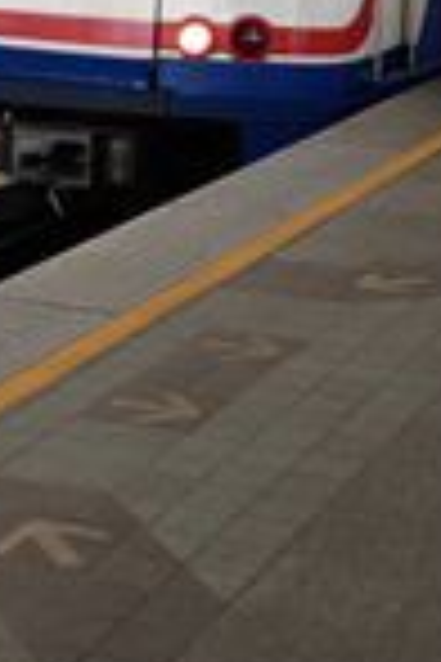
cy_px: 9
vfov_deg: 16.9
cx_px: 166
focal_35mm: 119
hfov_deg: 11.5
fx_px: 2186
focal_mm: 4.28
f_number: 2.4
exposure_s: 1/120
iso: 100
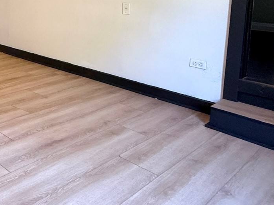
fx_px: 324
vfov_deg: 32.2
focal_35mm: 41
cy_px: -2
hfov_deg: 36.5
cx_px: -47
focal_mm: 2.22
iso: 320
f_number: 2.2
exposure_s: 1/60
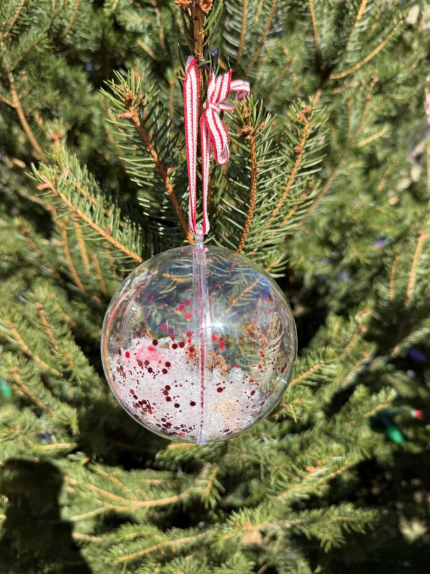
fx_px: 398
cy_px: 287
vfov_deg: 71.6
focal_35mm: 24
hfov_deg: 56.8
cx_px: 215
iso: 100
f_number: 1.78
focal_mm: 6.76
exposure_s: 1/2703
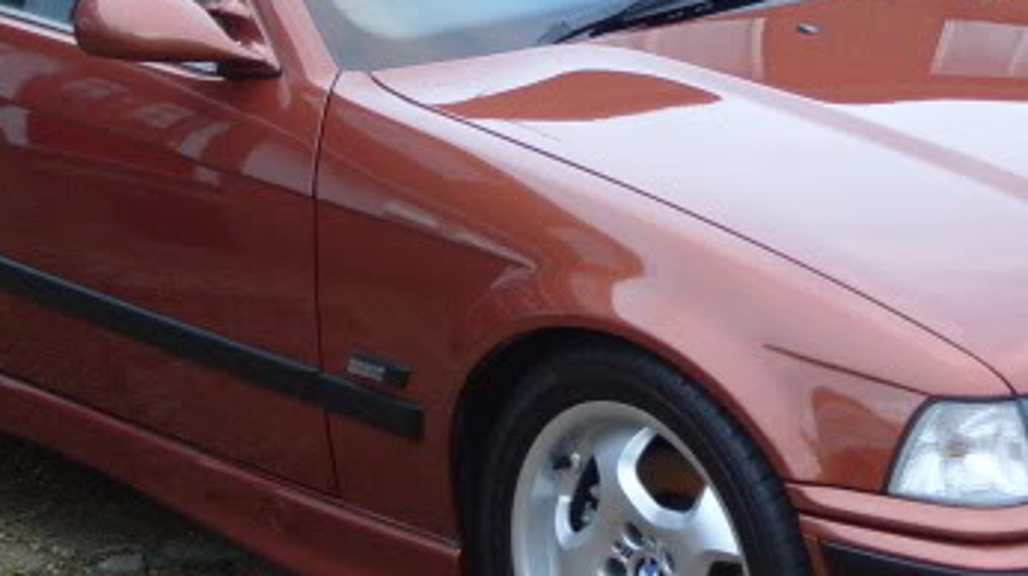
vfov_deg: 10.7
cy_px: 294
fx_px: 3078
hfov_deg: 18.9
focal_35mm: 113
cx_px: 609
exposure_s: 1/30
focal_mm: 7.8
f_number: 2.8
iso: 200
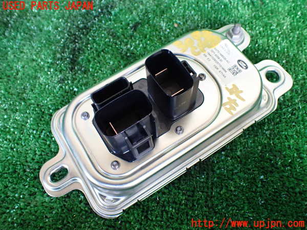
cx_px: 154
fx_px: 266
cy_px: 115
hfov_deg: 60.0
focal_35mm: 30
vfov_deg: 46.8
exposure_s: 1/125
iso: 640
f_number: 2.3
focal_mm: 5.4
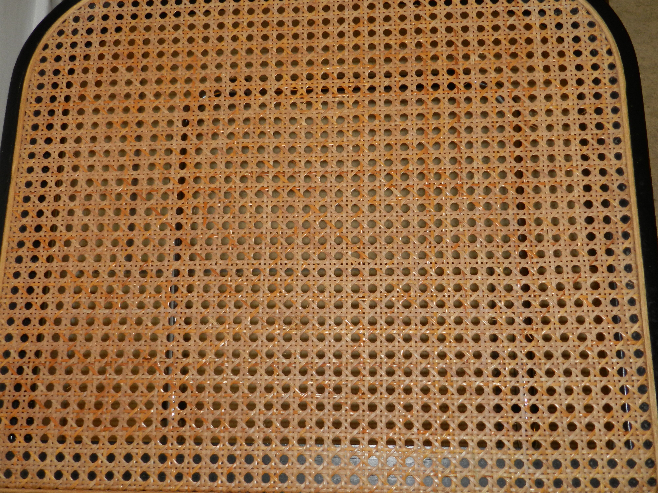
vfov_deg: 37.7
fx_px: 722
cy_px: 246
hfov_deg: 49.0
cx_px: 329
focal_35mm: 38
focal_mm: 6.7
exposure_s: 1/30
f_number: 5
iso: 200
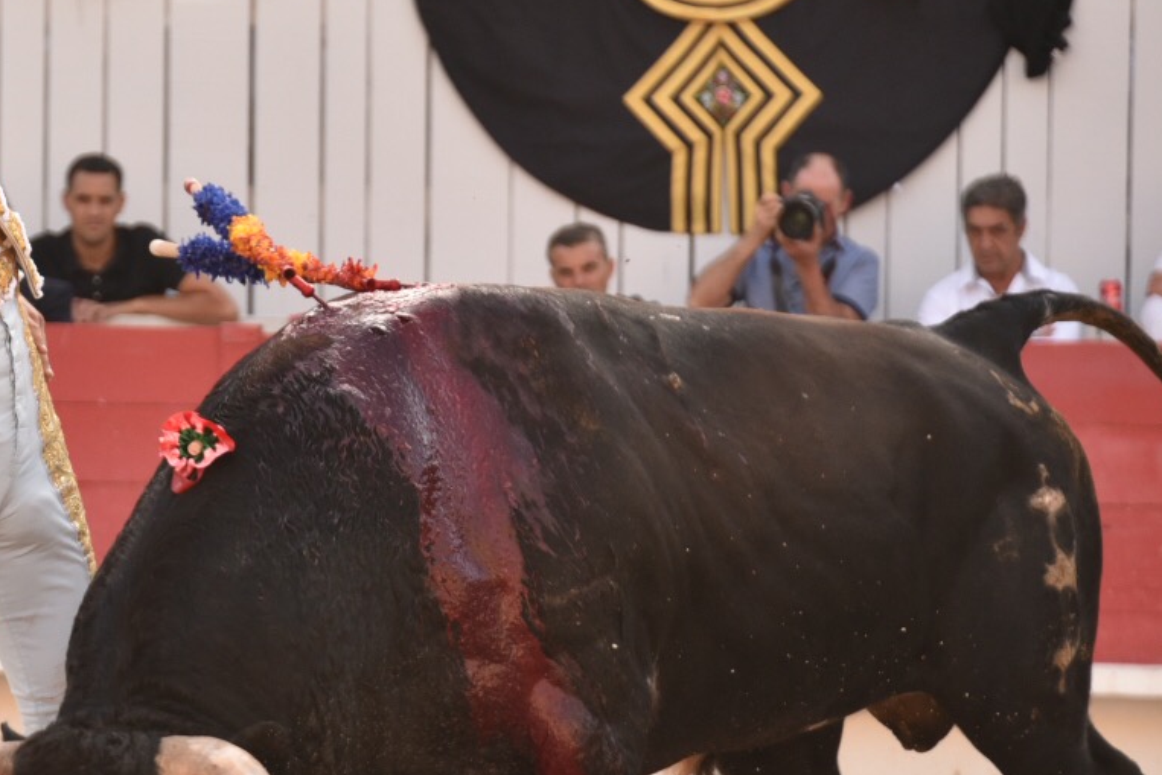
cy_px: 609
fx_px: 11654
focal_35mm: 361
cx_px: 97
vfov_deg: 3.8
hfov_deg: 5.7
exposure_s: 1/640
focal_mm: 170
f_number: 5.6
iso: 900
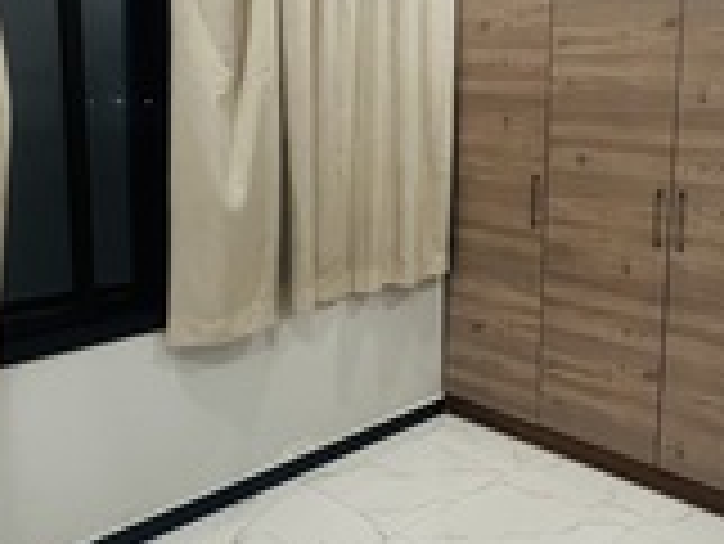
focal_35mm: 37
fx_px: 774
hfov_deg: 49.2
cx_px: 488
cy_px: 191
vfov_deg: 38.4
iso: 200
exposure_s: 1/50
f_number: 1.8
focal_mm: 1.57
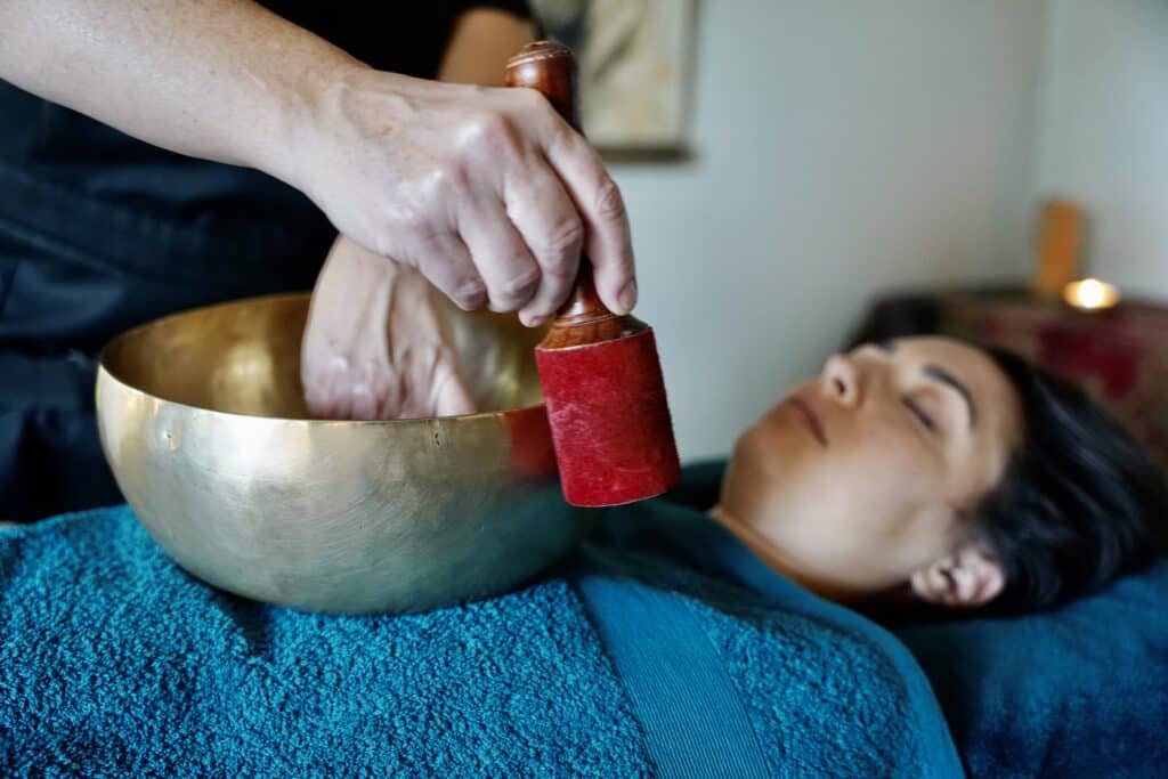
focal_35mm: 37
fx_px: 1191
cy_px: 390
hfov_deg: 52.2
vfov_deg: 36.2
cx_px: 584
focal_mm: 36.7
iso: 3200
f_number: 2.8
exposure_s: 1/160
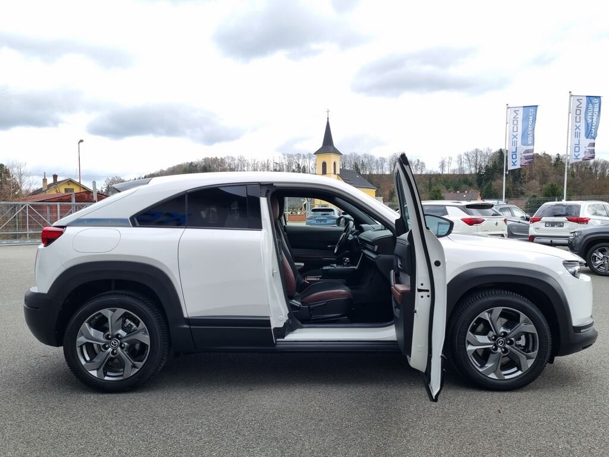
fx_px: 457
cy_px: 228
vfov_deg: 53.1
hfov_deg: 67.3
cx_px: 304
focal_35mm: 26
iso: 50
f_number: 1.8
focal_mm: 5.4
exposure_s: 1/712
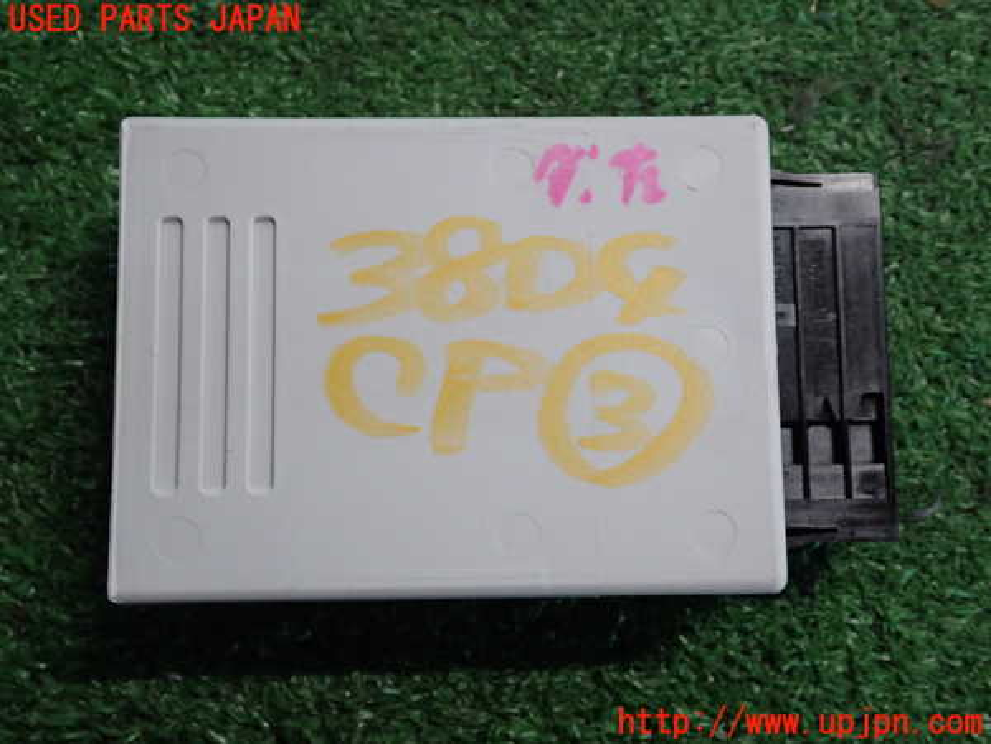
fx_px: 1260
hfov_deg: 42.9
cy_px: 372
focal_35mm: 44
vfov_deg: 32.9
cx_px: 496
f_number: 2.9
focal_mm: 7.84
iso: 640
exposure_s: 1/40
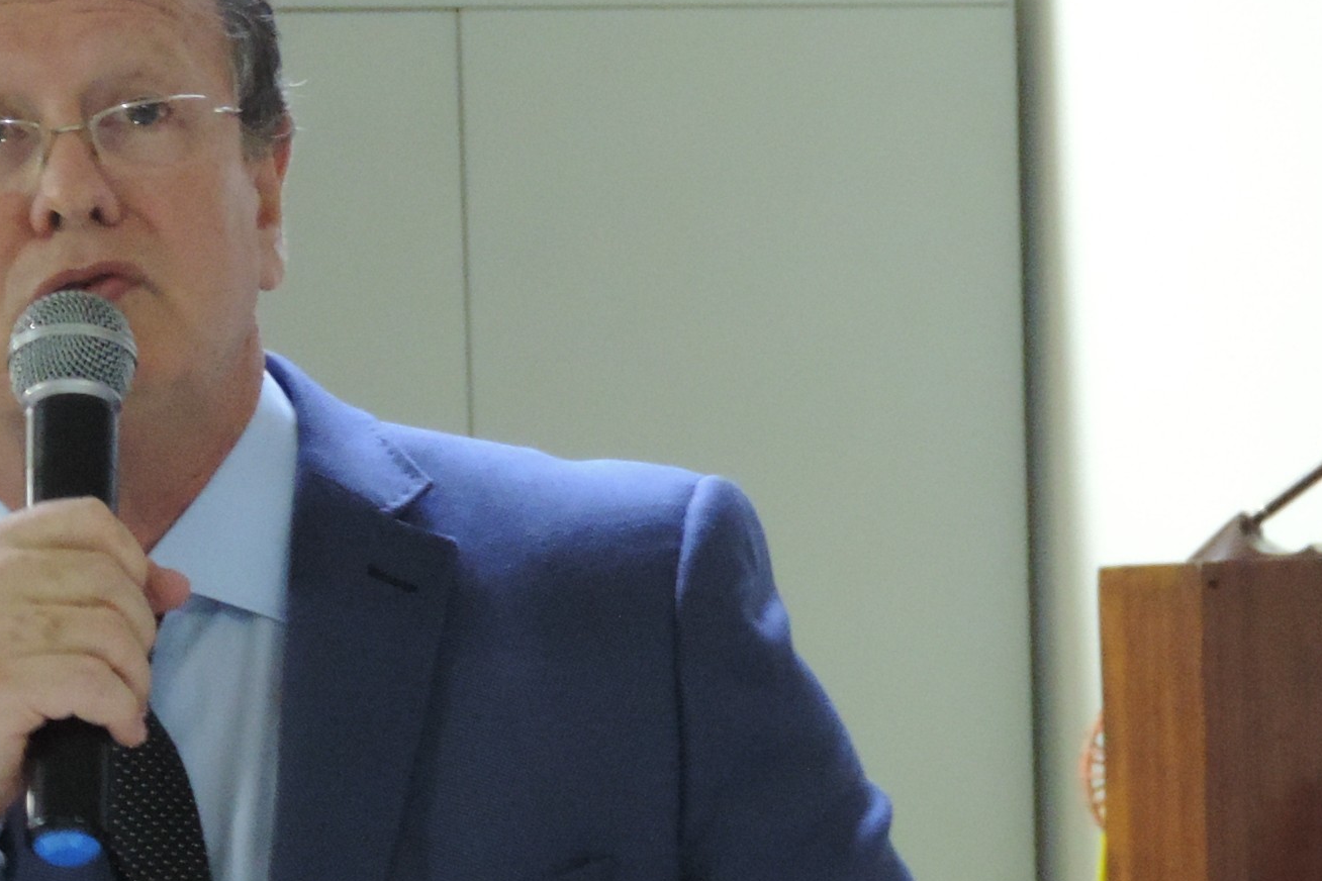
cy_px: 755
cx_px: -9
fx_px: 21444
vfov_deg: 2.4
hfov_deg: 3.5
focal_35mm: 584
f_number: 4.6
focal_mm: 40.1
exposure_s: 1/8
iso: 800
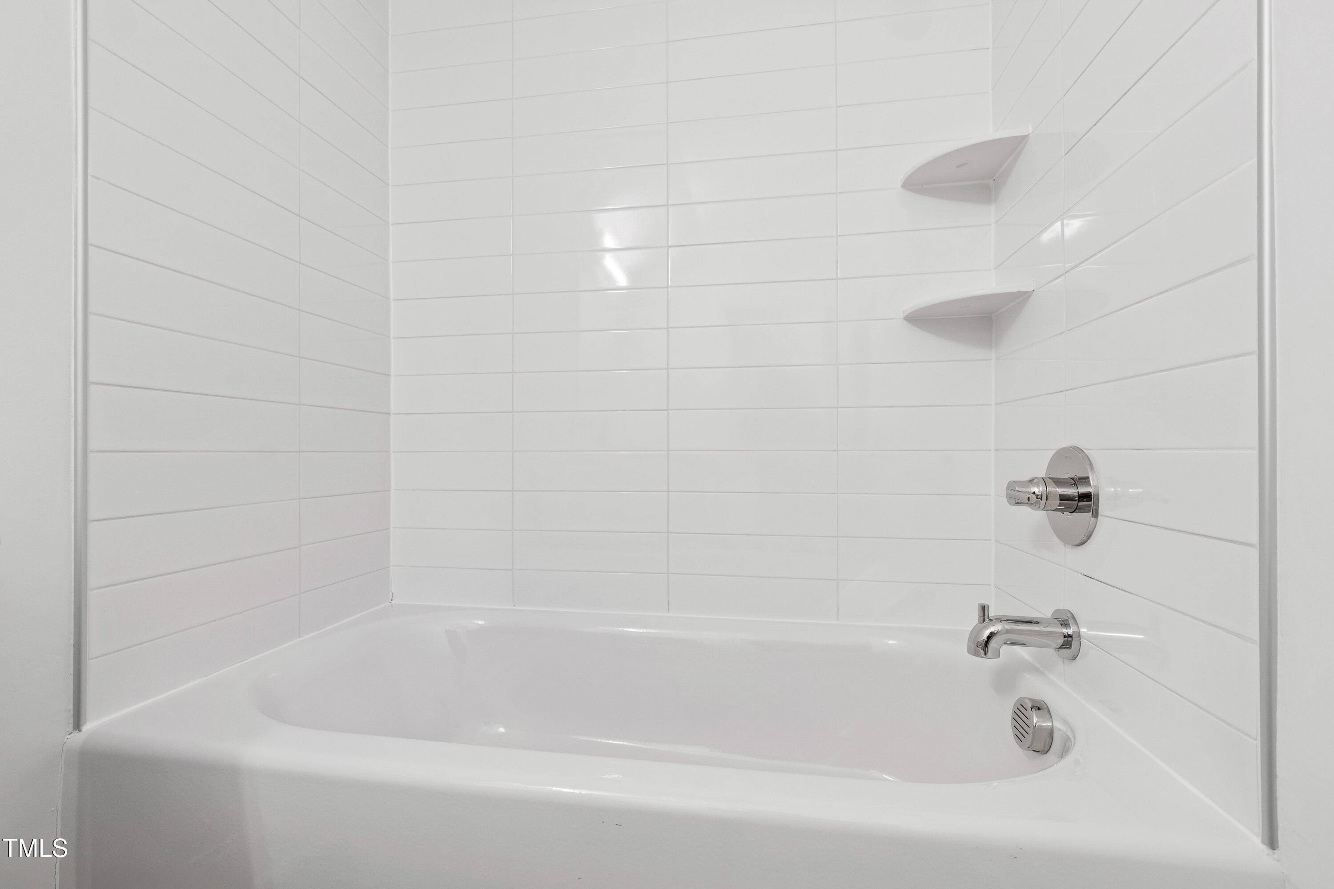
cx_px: 667
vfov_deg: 77.3
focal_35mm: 15
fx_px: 556
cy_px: 444
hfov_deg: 100.4
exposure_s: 1/2.5
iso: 100
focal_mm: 10
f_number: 8
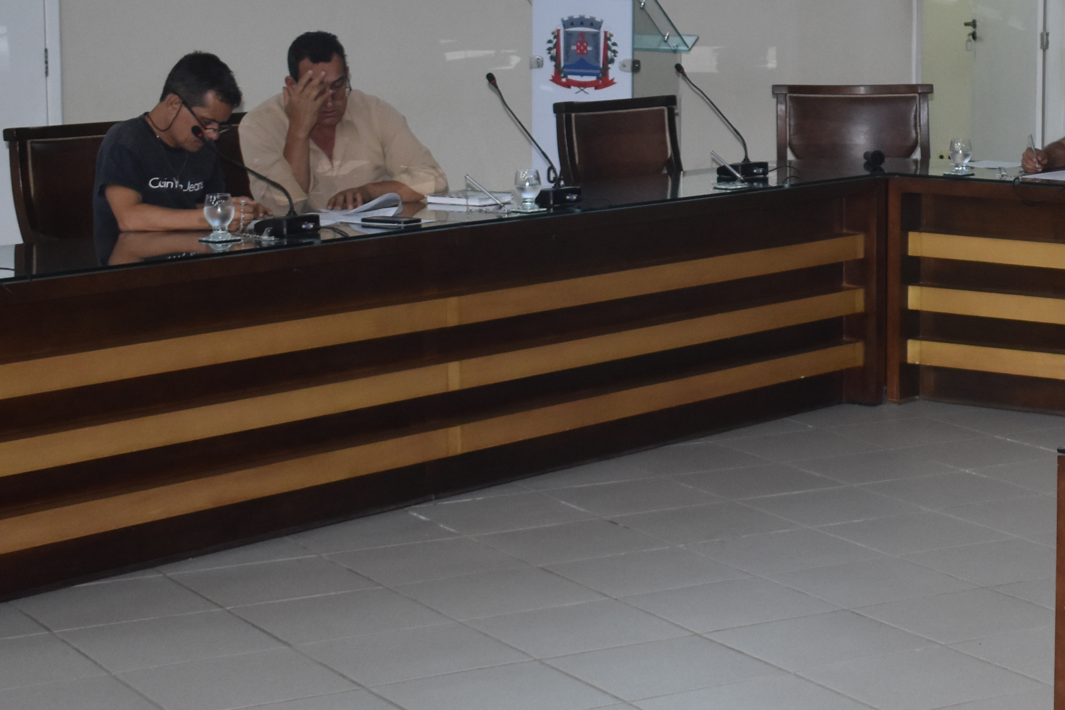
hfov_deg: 21.4
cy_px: 279
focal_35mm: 92
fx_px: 2726
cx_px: 1054
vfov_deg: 14.8
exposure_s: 1/80
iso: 800
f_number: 4.5
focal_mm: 27
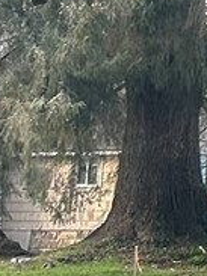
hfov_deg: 6.4
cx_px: 698
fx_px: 1636
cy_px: -131
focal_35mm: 205
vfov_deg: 9.4
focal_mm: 5.7
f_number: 1.5
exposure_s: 1/149
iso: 32
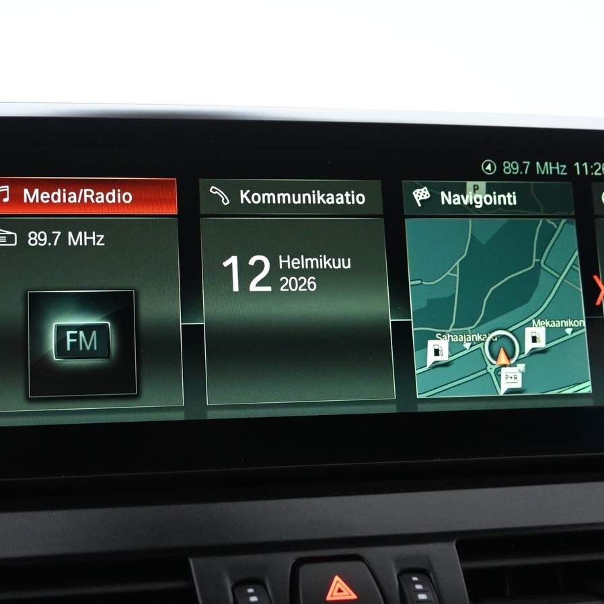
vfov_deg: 35.9
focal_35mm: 47
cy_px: 318
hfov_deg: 35.8
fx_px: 931
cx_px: 244
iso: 3200
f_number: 3.8
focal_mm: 20.5
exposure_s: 1/50
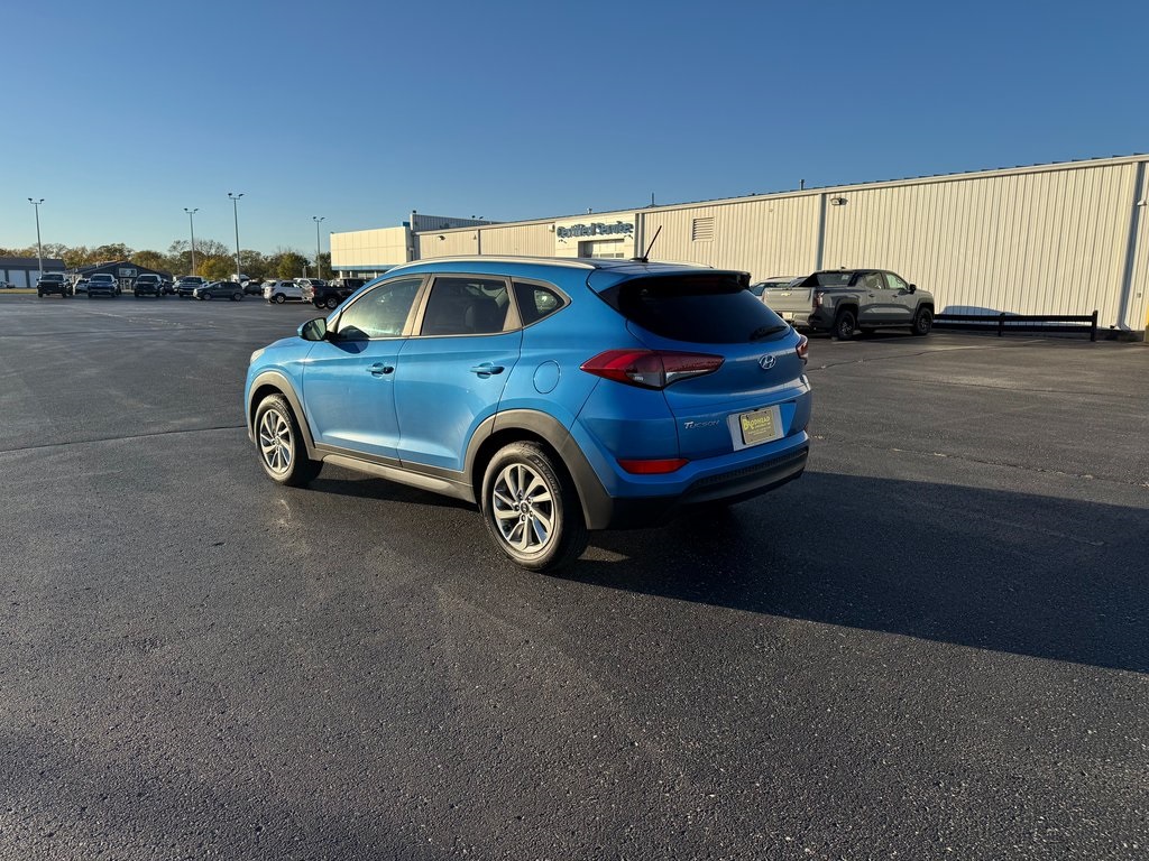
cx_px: 574
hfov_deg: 71.6
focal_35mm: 24
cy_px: 430
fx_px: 797
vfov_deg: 56.8
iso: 80
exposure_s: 1/4608
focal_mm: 6.76
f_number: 1.78
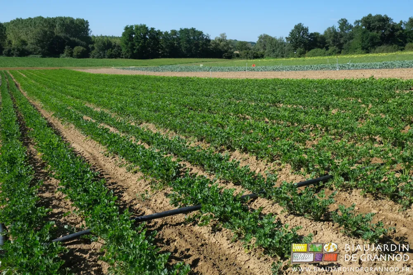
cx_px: 206
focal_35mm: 29
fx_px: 333
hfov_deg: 63.7
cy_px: 138
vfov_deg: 45.0
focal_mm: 19.6
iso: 320
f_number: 8
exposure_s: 1/420
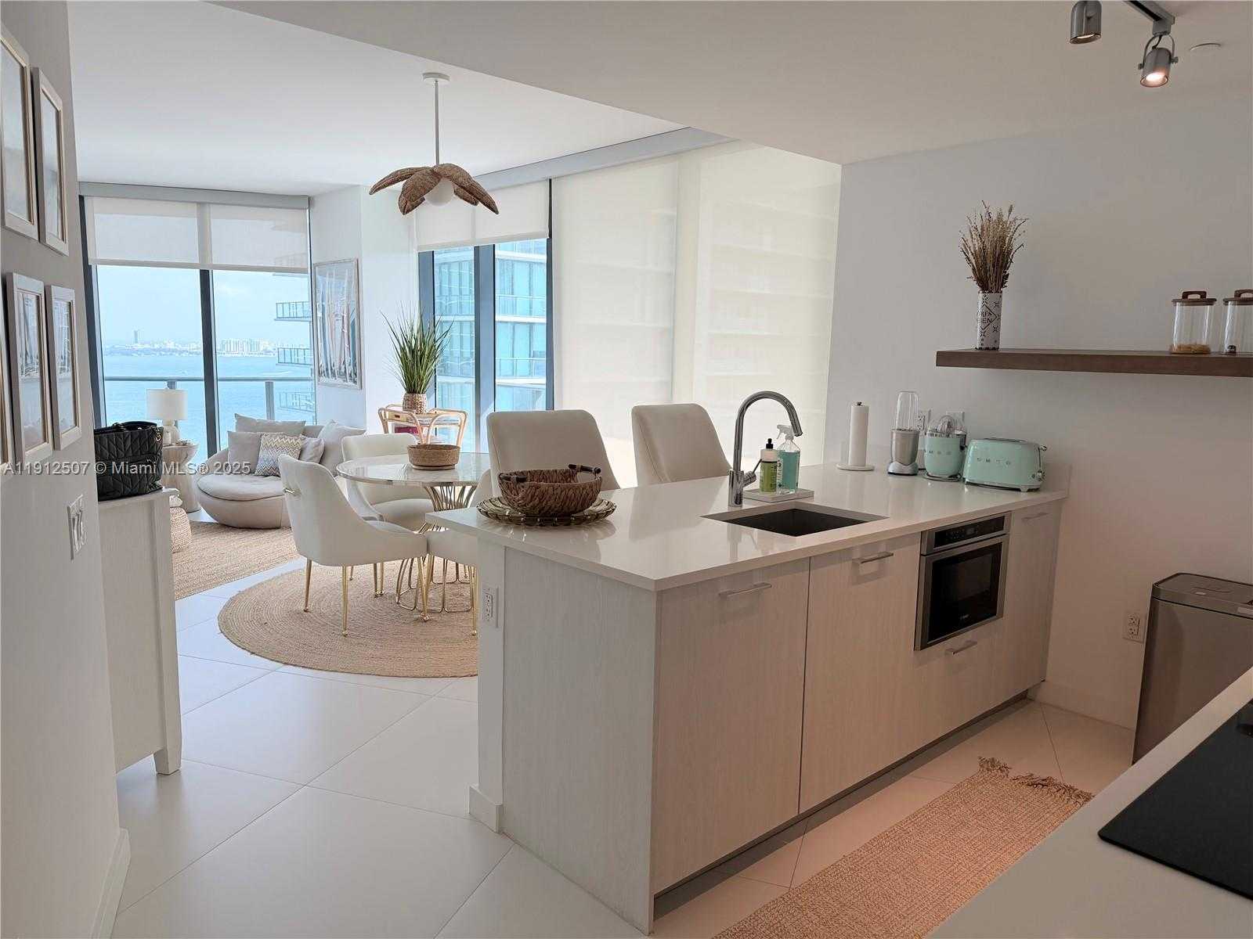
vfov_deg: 56.8
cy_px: 470
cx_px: 626
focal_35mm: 24
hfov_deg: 71.6
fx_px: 869
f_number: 1.78
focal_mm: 6.76
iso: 100
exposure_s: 1/992
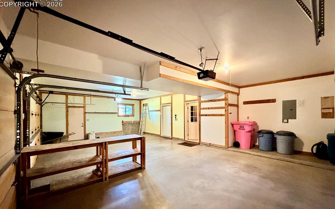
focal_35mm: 15
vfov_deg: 74.6
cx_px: 167
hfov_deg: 101.5
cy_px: 115
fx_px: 137
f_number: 2.2
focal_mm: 2.22
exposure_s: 1/60
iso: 1250
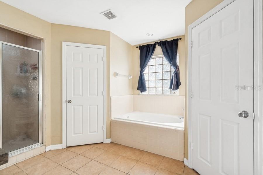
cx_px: 132
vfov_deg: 77.3
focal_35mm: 15
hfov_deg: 100.4
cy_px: 88
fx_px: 110
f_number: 8
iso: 200
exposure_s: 1/30
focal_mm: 10
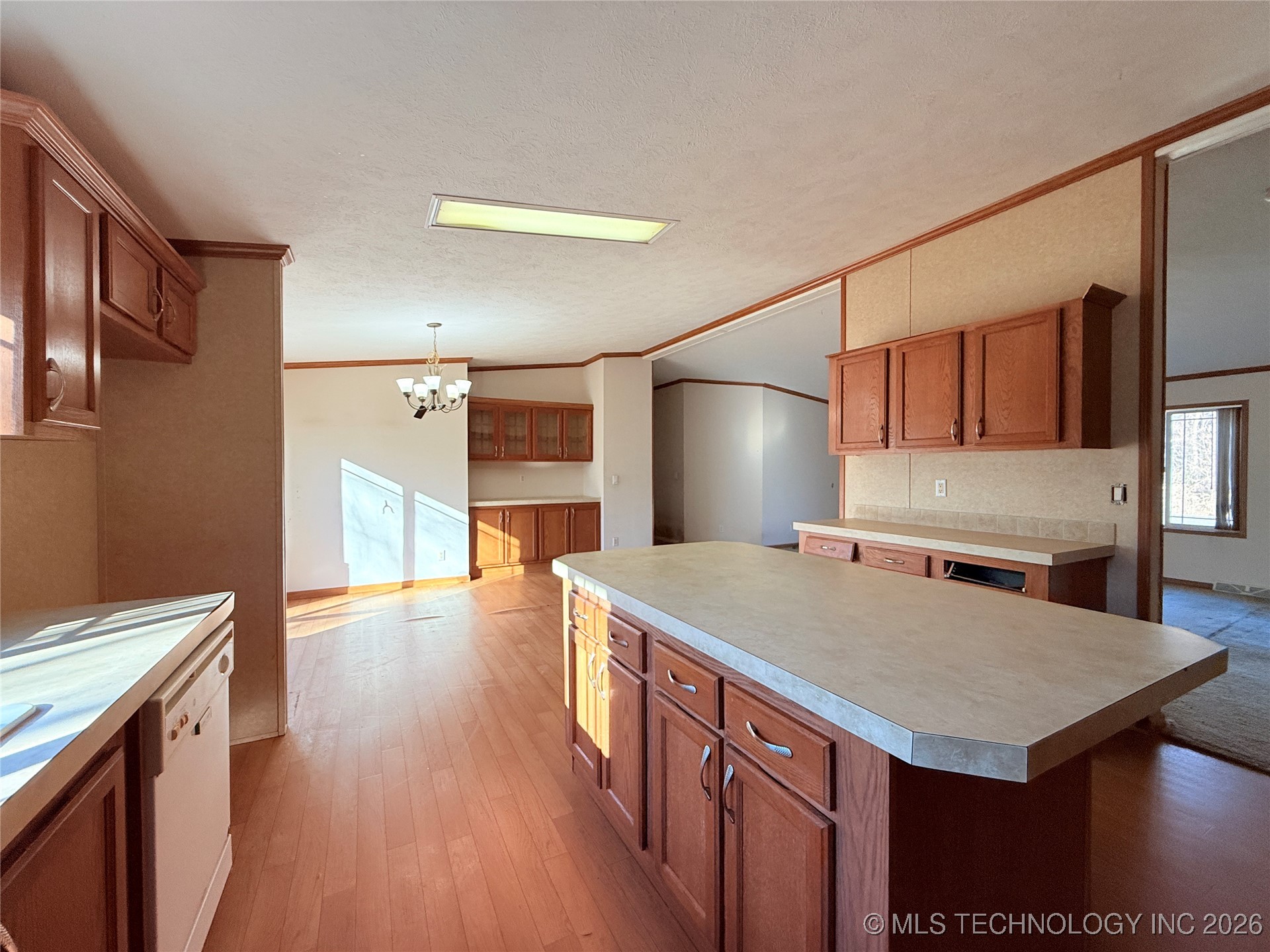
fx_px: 514
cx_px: 635
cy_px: 476
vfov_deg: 85.7
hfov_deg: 102.1
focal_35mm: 14
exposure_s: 1/120
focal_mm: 2.22
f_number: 2.2
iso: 125
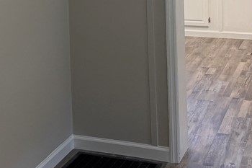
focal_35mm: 73
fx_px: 511
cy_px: -35
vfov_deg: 17.7
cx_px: 121
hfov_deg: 27.7
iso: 200
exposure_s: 1/194
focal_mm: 6.76
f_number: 1.78
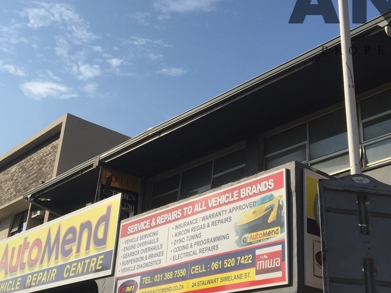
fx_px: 587
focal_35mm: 52
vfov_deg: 27.9
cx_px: 208
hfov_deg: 36.8
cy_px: 104
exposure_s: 1/3049
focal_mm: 4.15
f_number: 2.2
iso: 32
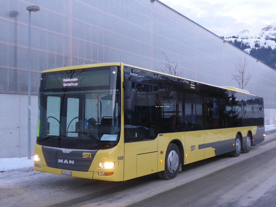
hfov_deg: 44.8
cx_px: 138
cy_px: 102
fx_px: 335
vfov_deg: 34.4
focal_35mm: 42
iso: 800
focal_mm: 8.4
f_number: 2.6
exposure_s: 1/125
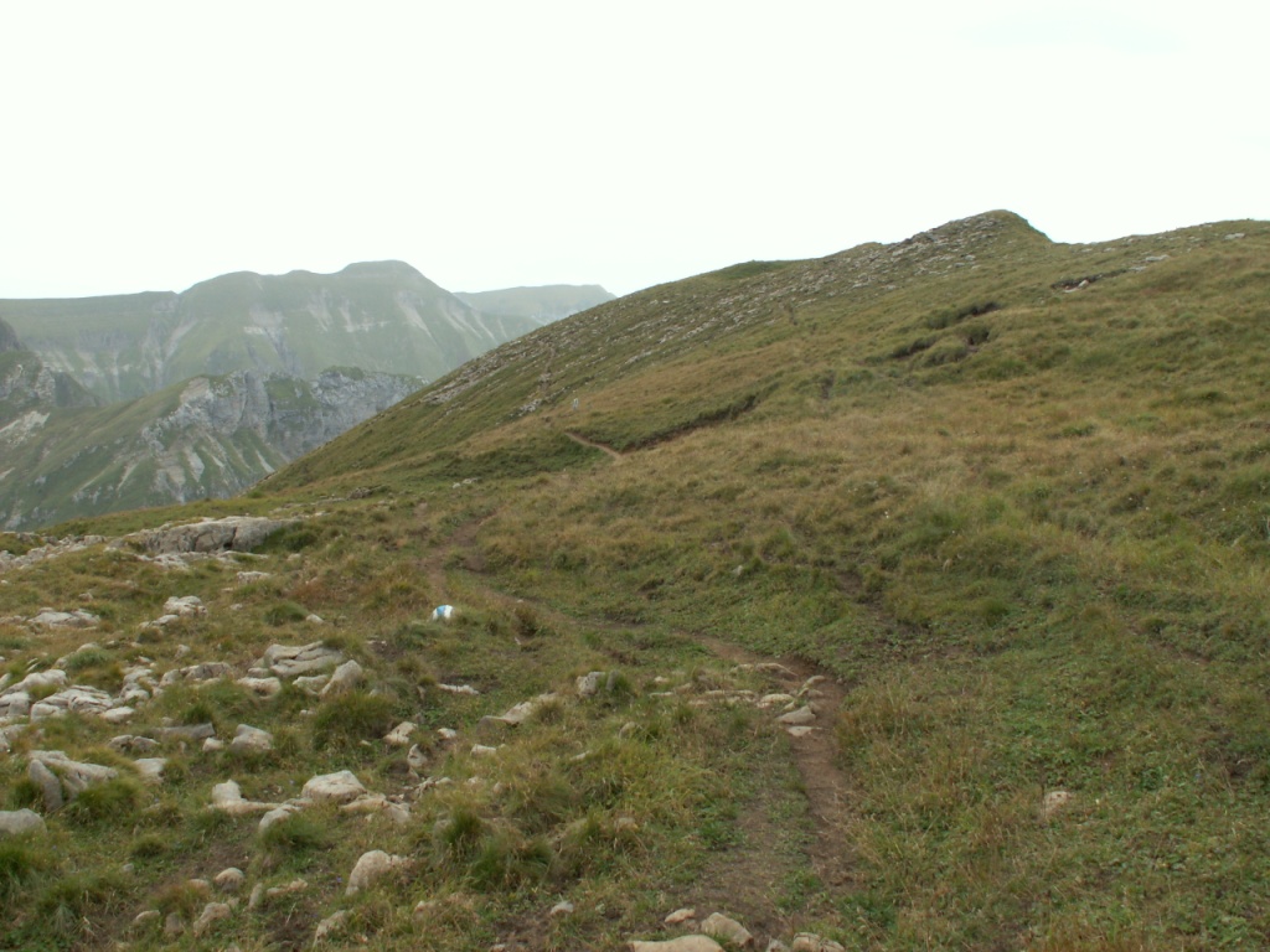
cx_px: 635
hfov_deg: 52.6
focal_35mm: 35
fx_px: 1284
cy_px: 476
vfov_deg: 40.7
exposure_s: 1/100
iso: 50
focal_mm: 5.86
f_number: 4
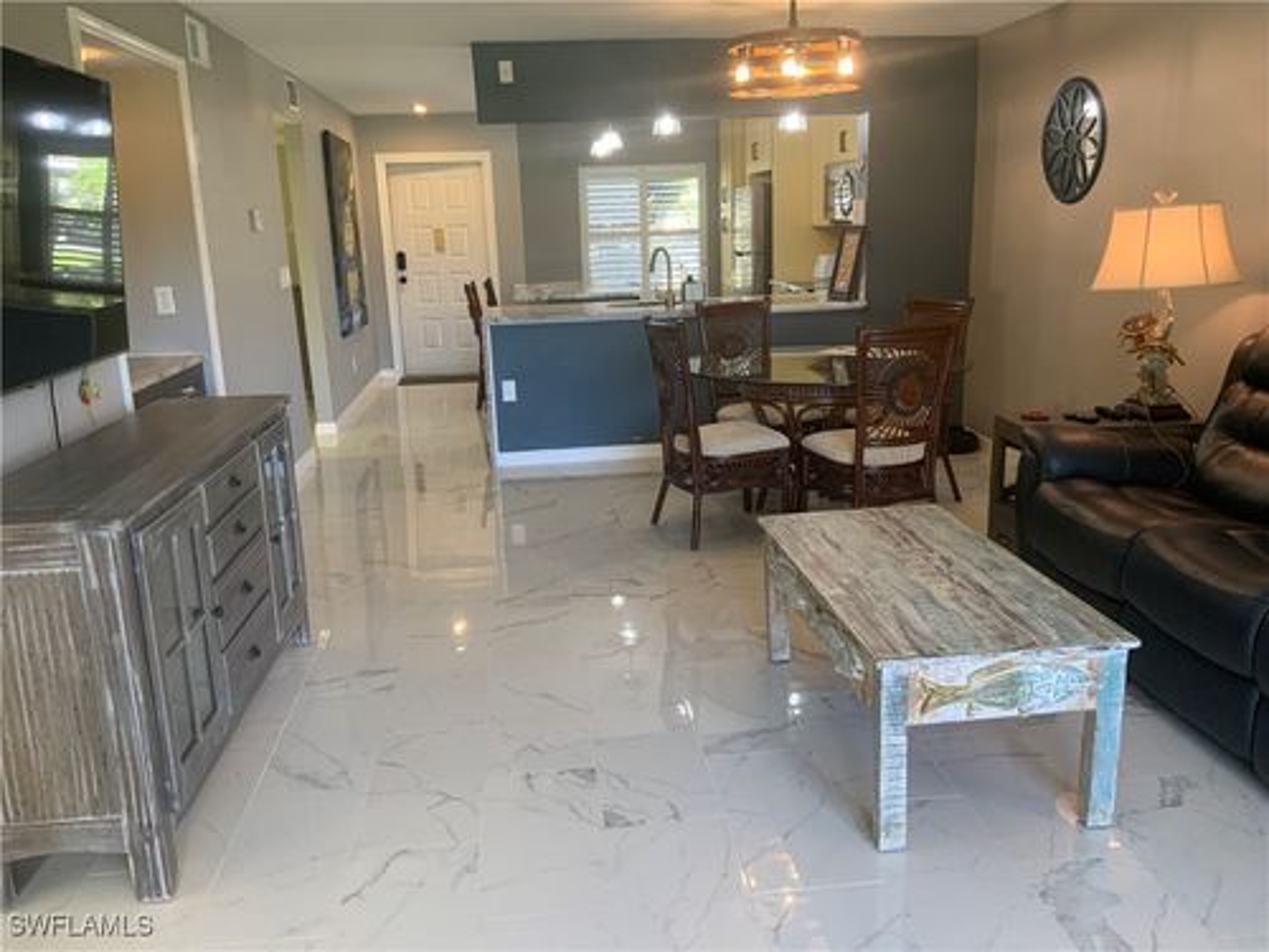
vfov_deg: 48.2
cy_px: 476
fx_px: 1063
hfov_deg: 61.7
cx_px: 634
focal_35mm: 29
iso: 64
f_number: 1.8
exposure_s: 1/60
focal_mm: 3
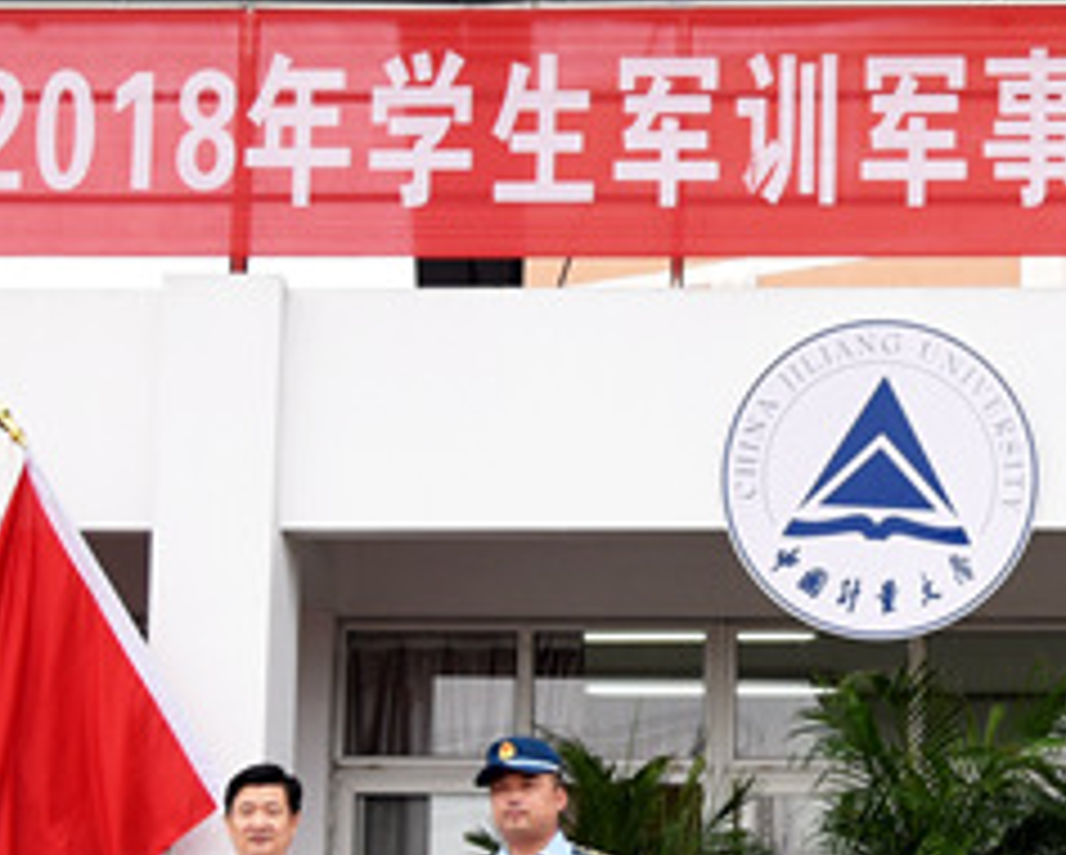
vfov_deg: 16.0
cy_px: 740
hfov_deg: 20.2
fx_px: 3000
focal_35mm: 95
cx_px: 513
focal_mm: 40
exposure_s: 1/160
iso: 250
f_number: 4
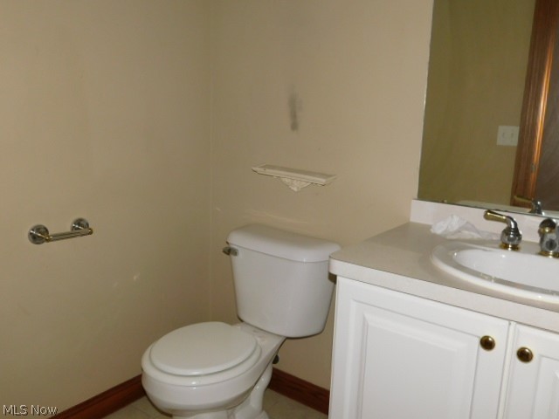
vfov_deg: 46.8
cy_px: 210
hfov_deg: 60.0
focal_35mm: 30
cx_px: 280
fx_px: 484
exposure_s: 1/30
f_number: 3.2
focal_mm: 5.3
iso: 200
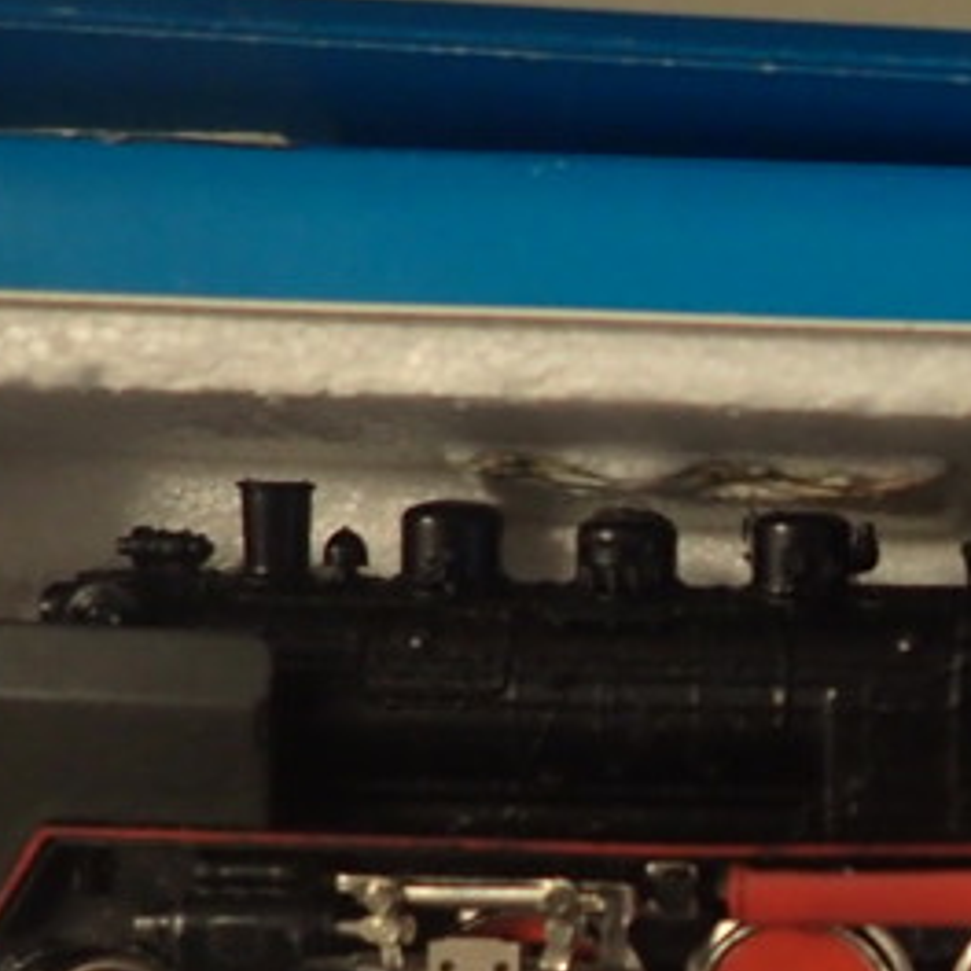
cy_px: 728
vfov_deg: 25.4
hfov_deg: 23.8
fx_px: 2126
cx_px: 1122
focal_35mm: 67
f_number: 2
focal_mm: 4.5
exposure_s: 1/30
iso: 320
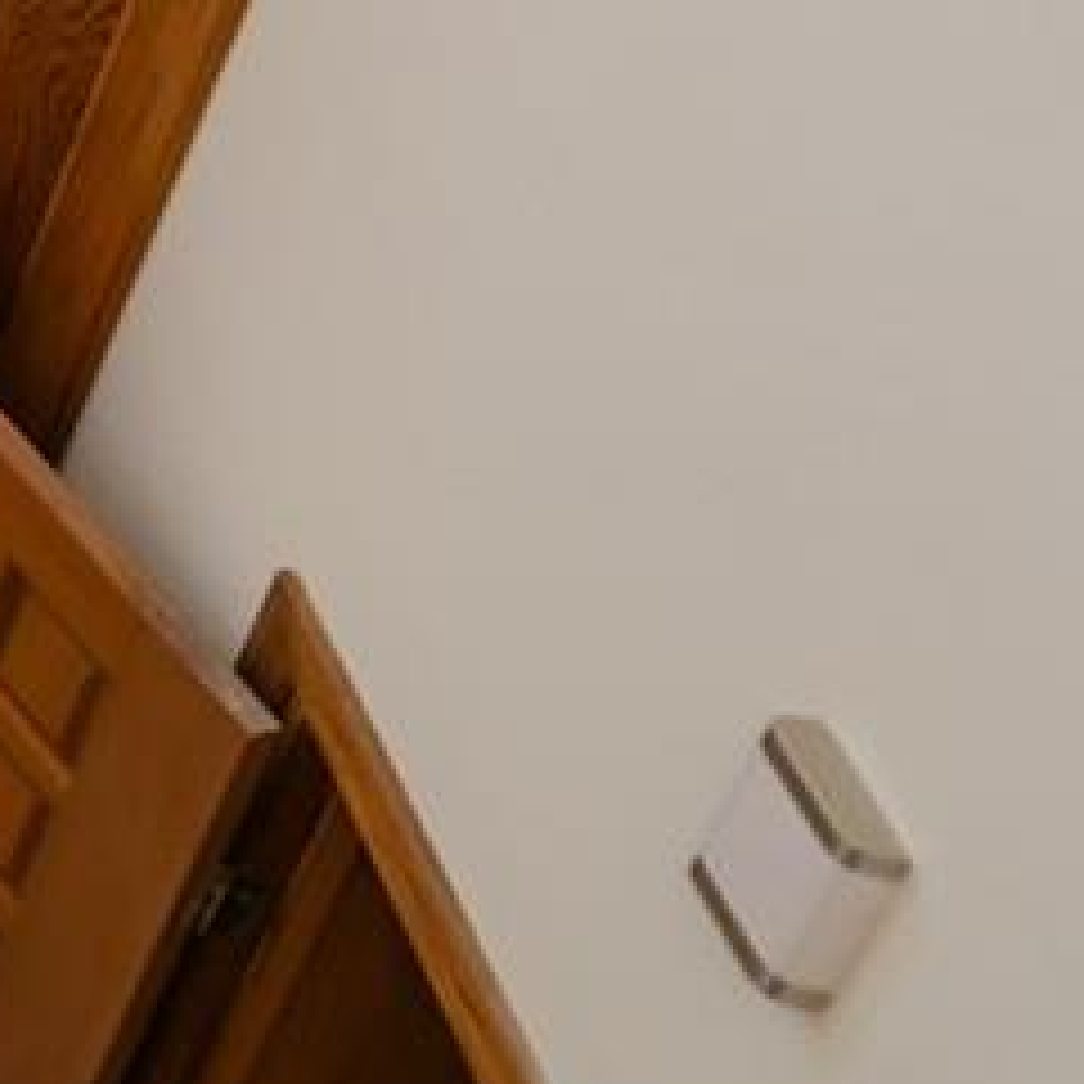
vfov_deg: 15.6
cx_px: -1930
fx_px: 2799
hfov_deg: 12.5
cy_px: -1273
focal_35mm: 79
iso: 160
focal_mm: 14
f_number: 4
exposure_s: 1/320
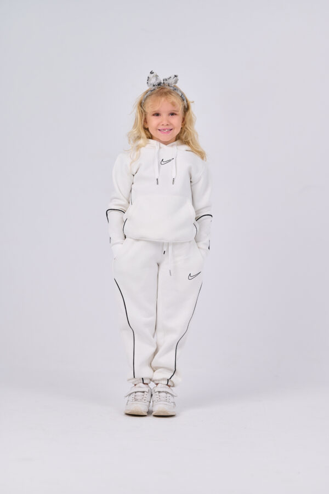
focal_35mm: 85
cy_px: 247
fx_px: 1167
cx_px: 164
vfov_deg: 23.9
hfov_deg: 16.0
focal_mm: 85
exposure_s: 1/640
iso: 800
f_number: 2
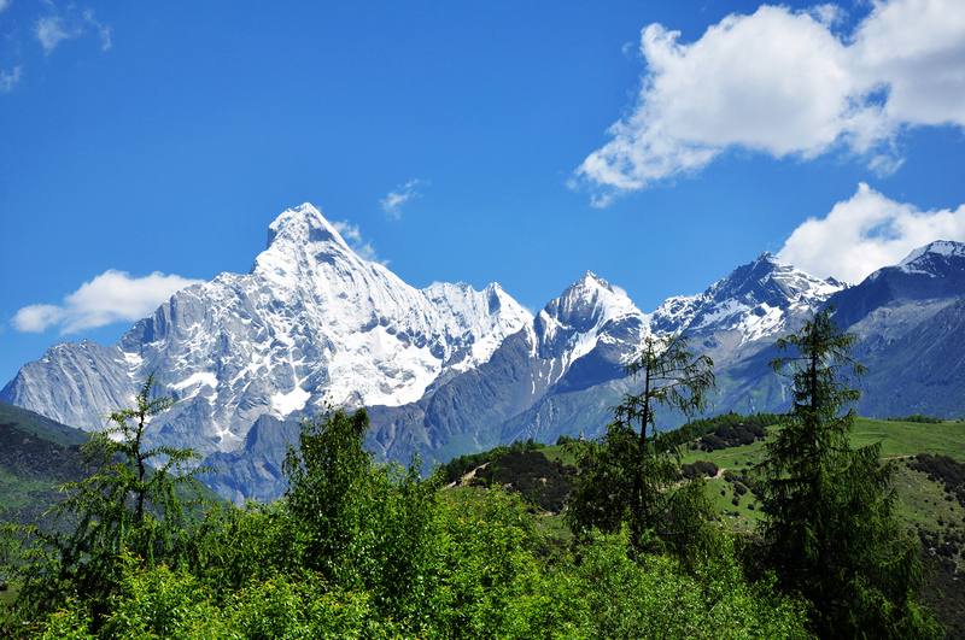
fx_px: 2329
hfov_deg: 23.4
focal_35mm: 87
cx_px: 482
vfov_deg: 15.7
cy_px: 320
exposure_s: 1/1000
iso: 200
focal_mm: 58
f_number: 8
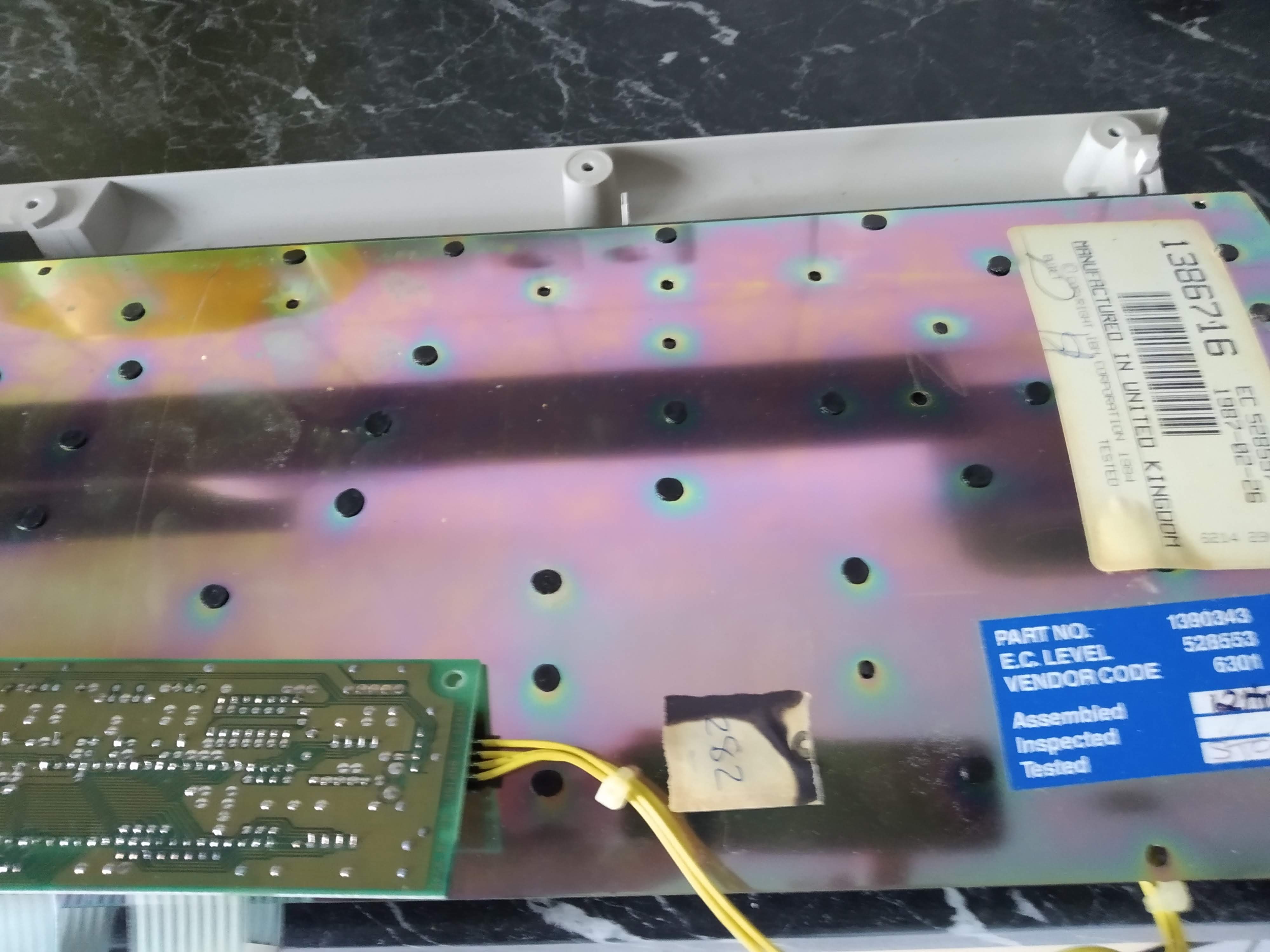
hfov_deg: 67.3
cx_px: 635
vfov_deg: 53.1
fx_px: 954
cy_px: 476
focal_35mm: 26
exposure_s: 1/14
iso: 1000
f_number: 2.2
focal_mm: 3.82
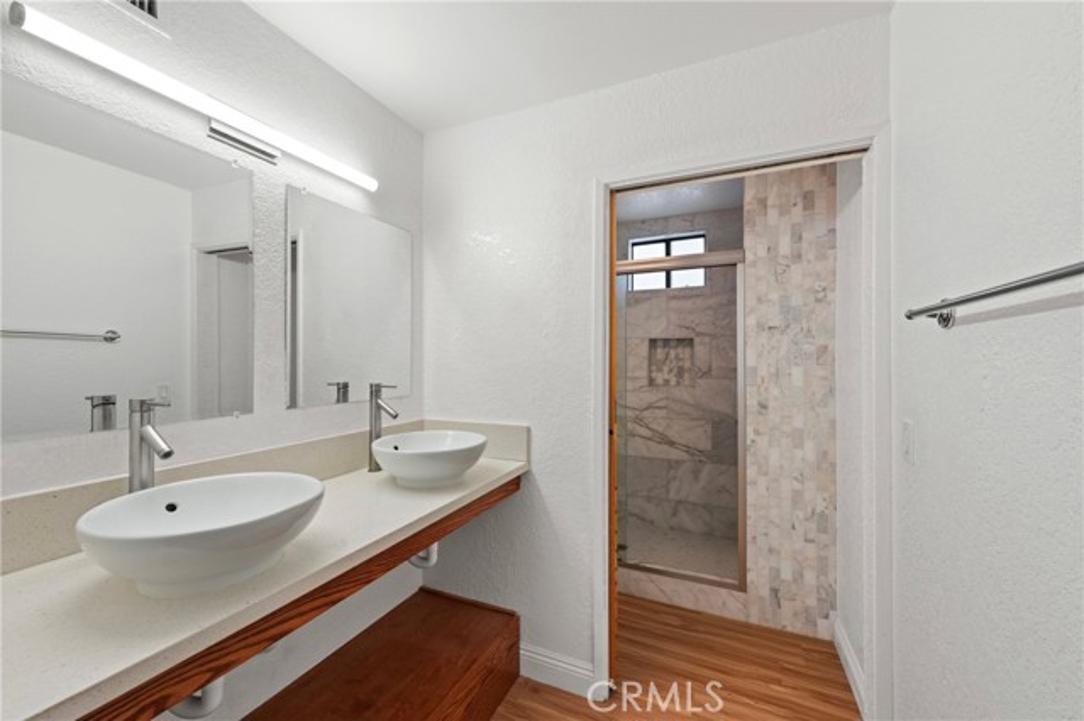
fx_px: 421
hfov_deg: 104.3
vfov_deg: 81.1
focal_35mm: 14
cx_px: 542
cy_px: 360
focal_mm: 14
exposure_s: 1/4
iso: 200
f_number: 9.5
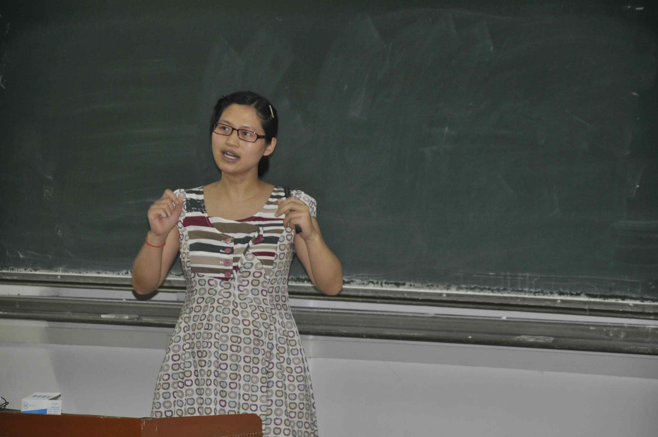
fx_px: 2875
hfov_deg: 13.1
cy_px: 218
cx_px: 329
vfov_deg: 8.7
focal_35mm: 158
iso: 800
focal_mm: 105
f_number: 5.6
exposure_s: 1/60
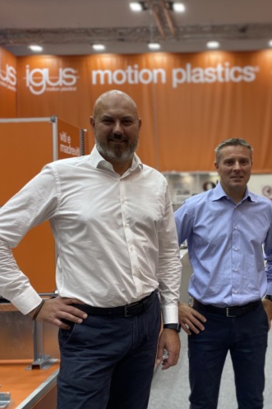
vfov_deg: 51.9
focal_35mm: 37
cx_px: 231
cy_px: 202
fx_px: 420
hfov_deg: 34.4
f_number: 1.8
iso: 32
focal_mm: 4.25
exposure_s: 1/161
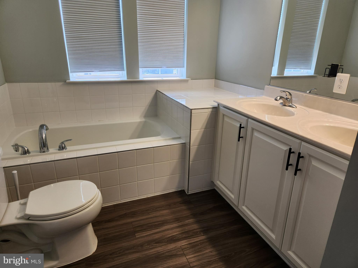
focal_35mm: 23
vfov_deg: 58.9
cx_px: 179
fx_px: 238
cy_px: 134
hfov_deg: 73.9
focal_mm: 5.4
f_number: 1.8
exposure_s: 1/120
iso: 64
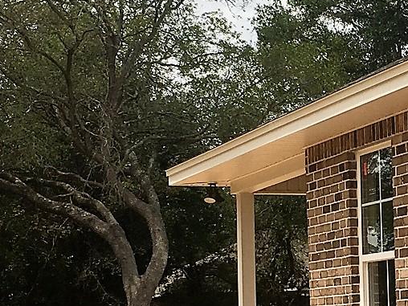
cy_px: 248
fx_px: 1355
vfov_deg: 12.8
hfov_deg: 16.4
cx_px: 501
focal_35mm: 115
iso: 25
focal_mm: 4.15
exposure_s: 1/1876
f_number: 2.2
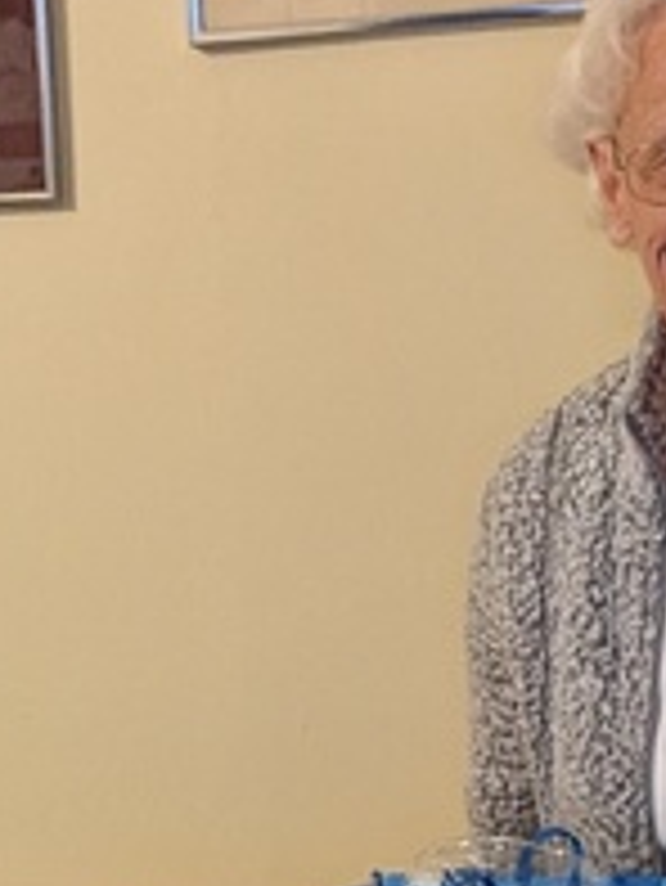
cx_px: 9
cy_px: 1300
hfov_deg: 10.5
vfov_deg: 13.3
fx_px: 3588
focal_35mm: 140
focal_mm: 4.38
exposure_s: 1/24
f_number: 1.73
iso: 132
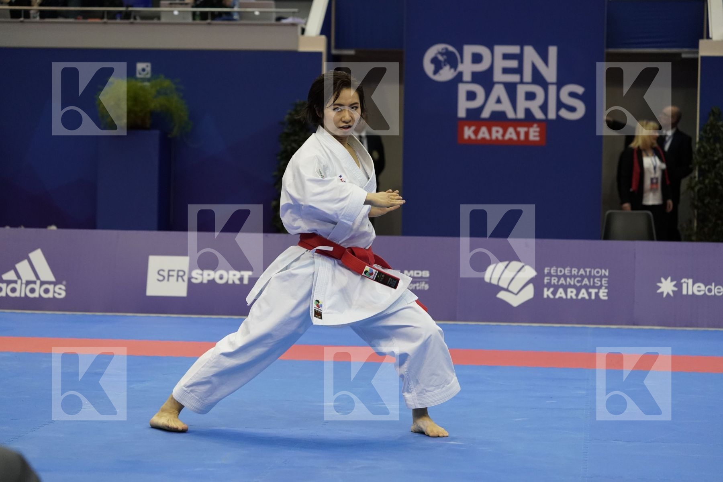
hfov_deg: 20.4
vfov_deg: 13.7
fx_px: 2008
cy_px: 241
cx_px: 362
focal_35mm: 100
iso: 4000
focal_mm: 100
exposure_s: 1/500
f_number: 5
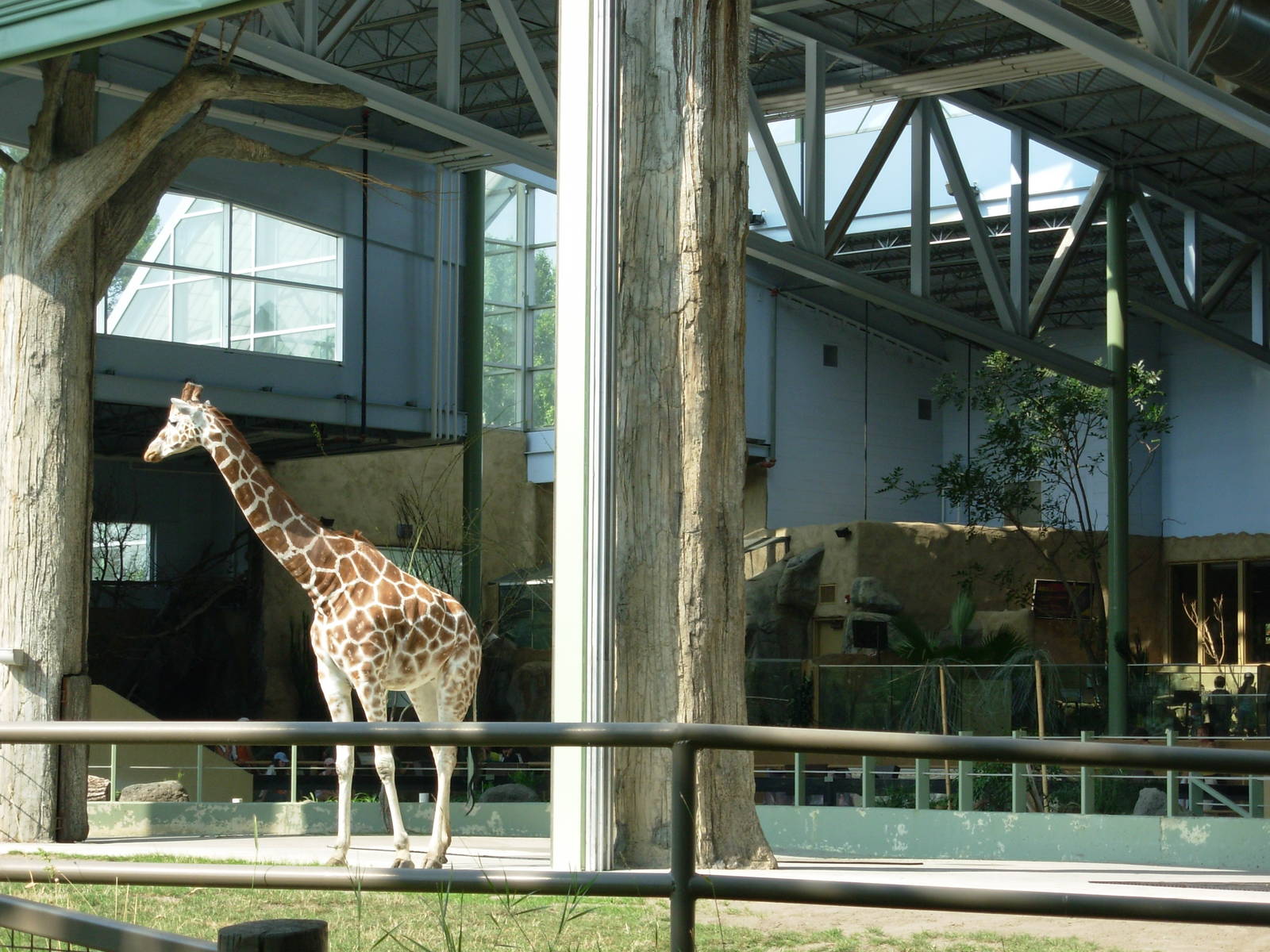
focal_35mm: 89
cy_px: 476
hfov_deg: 22.0
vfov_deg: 16.6
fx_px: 3265
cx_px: 635
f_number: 3.8
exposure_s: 1/279
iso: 50
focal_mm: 14.7
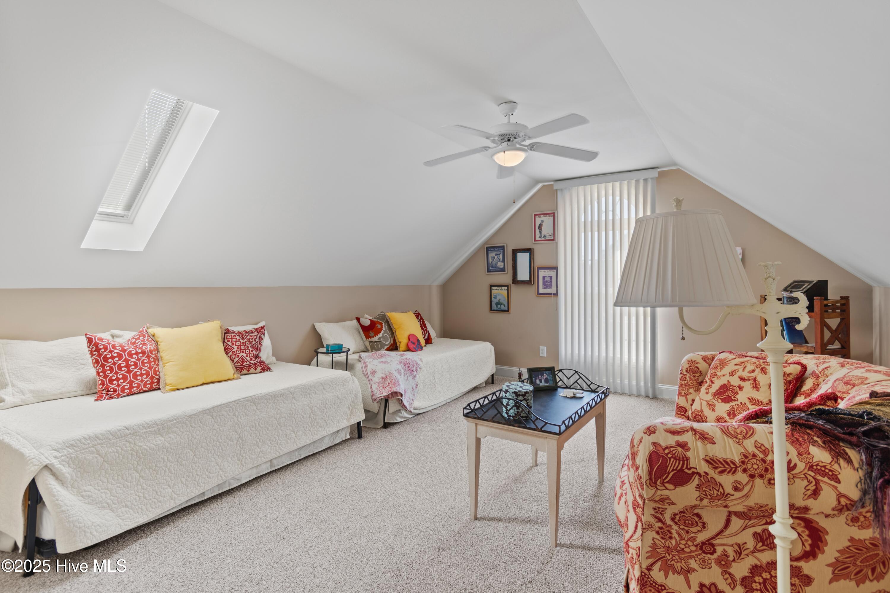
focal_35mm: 18
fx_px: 445
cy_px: 296
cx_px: 445
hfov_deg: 90.0
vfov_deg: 67.4
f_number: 4.8
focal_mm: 12
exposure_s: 1/3
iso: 100
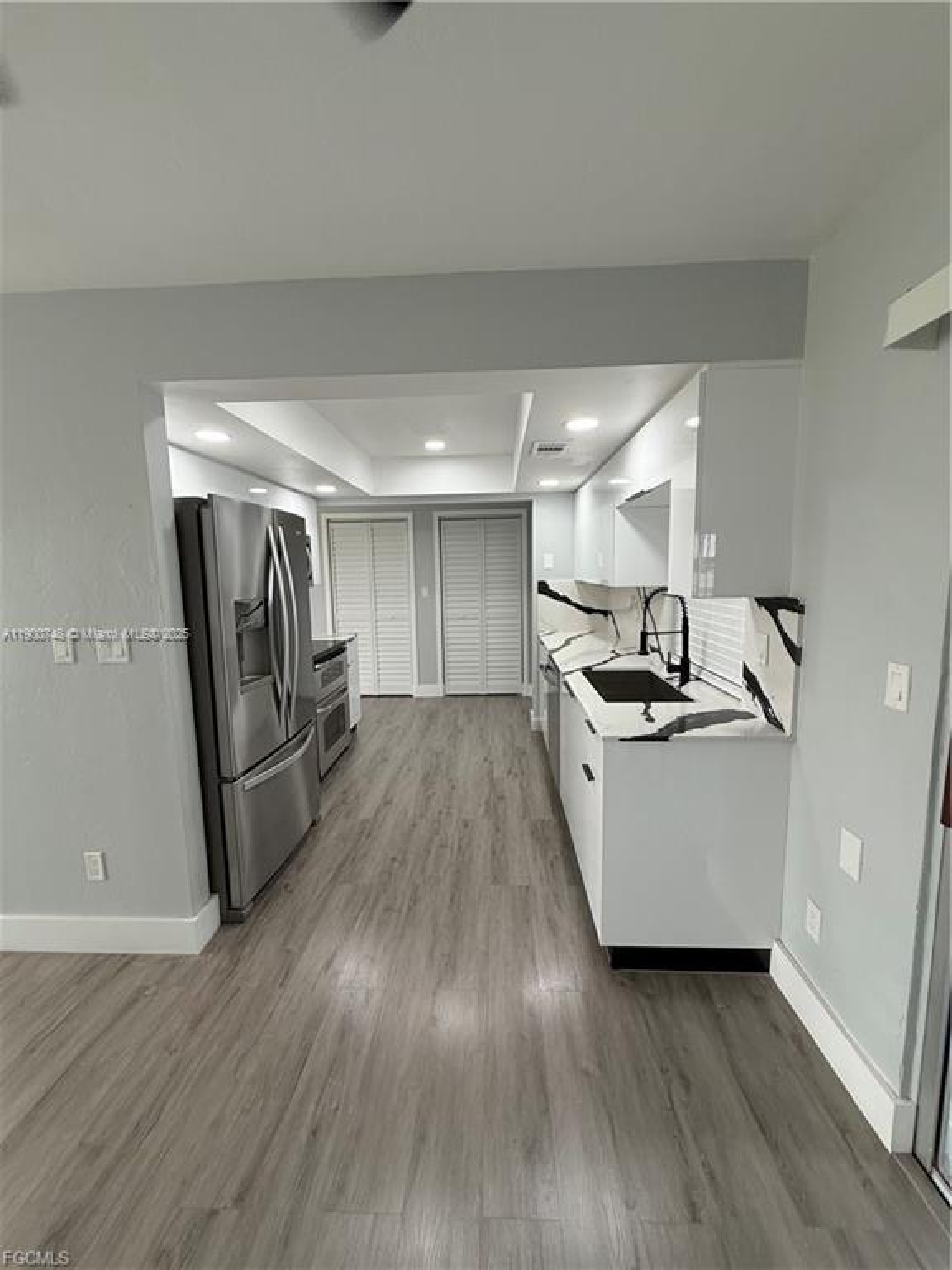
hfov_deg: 85.7
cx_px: 476
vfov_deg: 102.1
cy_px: 635
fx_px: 513
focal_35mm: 14
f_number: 2.2
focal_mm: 2.22
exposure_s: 1/120
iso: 100
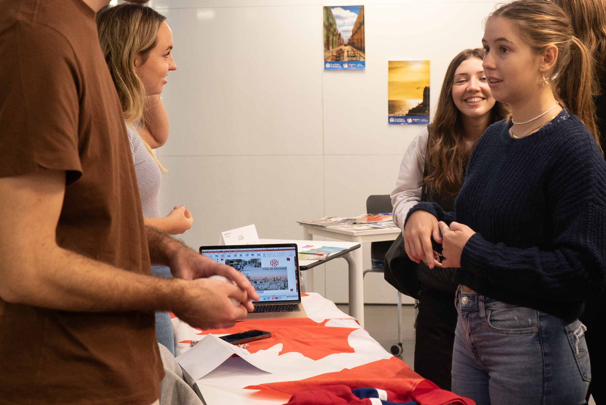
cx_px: 360
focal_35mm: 63
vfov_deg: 21.6
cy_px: 158
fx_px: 1061
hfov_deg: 31.8
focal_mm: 34
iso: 2000
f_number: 4.5
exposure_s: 1/160
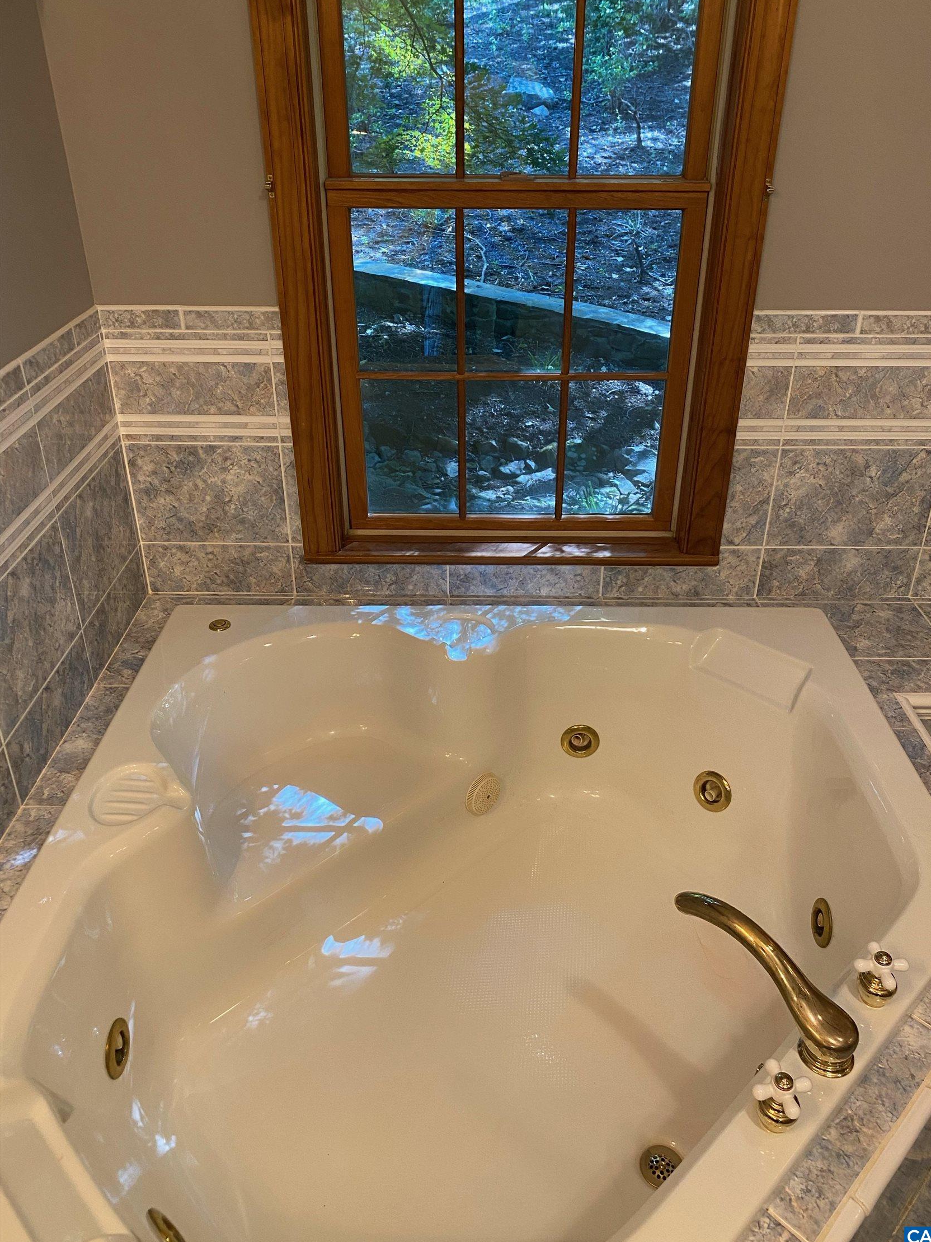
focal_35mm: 27
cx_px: 482
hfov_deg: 51.3
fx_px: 968
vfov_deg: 65.3
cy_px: 612
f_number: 1.8
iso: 160
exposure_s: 1/60
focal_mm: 4.25
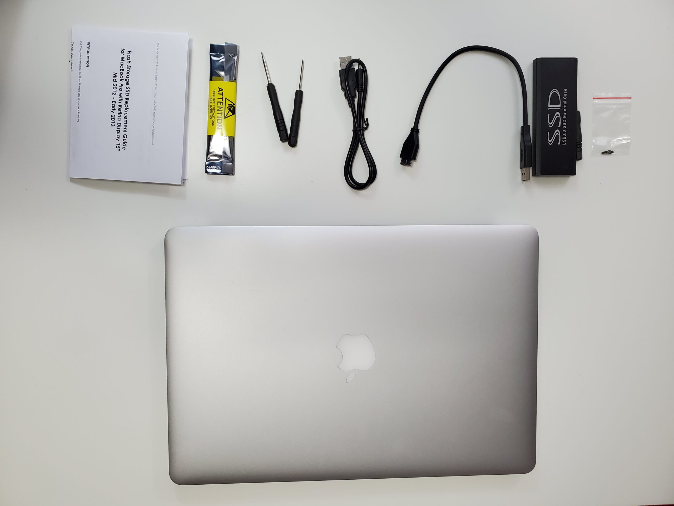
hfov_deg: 67.3
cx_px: 337
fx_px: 506
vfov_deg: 53.1
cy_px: 253
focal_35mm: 26
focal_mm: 4.3
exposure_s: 1/60
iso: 200
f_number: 2.4
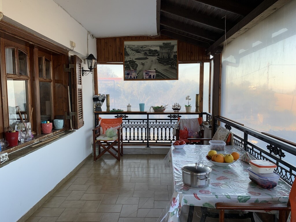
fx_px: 222
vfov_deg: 53.1
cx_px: 148
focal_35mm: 26
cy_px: 111
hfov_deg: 67.3
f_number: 1.8
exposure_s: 1/203
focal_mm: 4.25
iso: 25
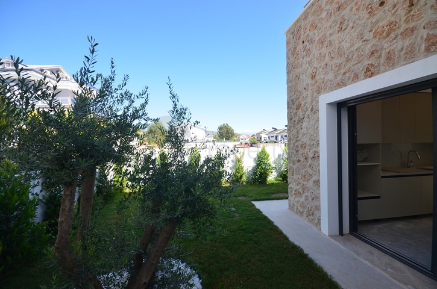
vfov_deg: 77.1
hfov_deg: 100.5
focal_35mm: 15
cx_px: 218
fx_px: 182
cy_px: 144
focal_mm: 10
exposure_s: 1/250
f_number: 10
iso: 400
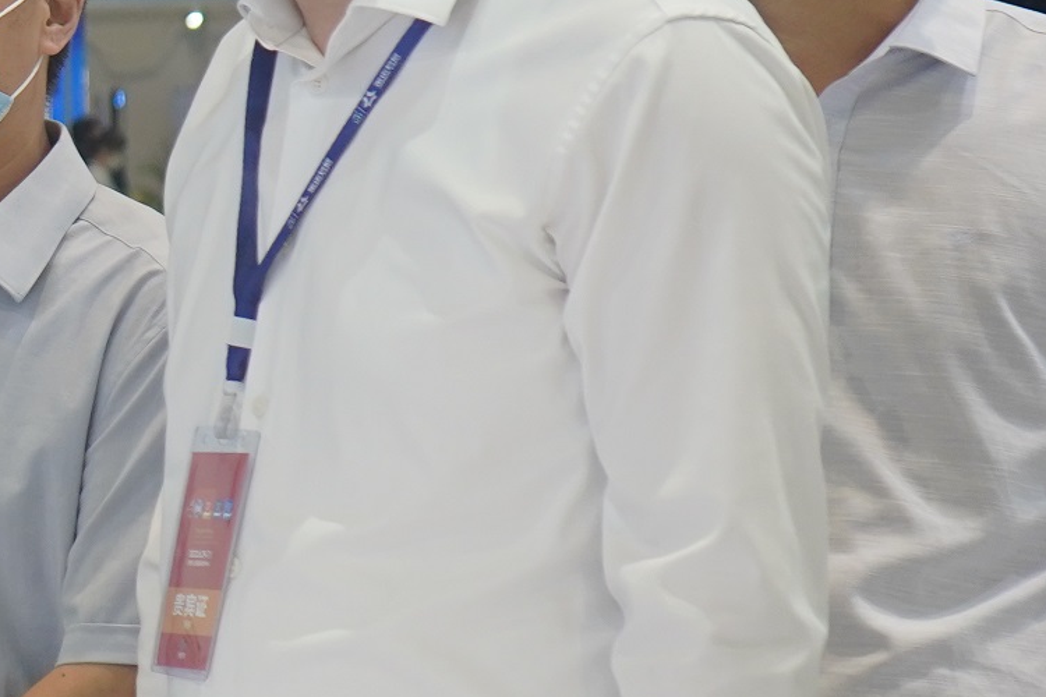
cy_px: 360
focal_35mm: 176
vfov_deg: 7.8
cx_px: -688
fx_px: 5113
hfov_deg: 11.1
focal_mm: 44
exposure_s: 1/160
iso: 800
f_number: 4.5
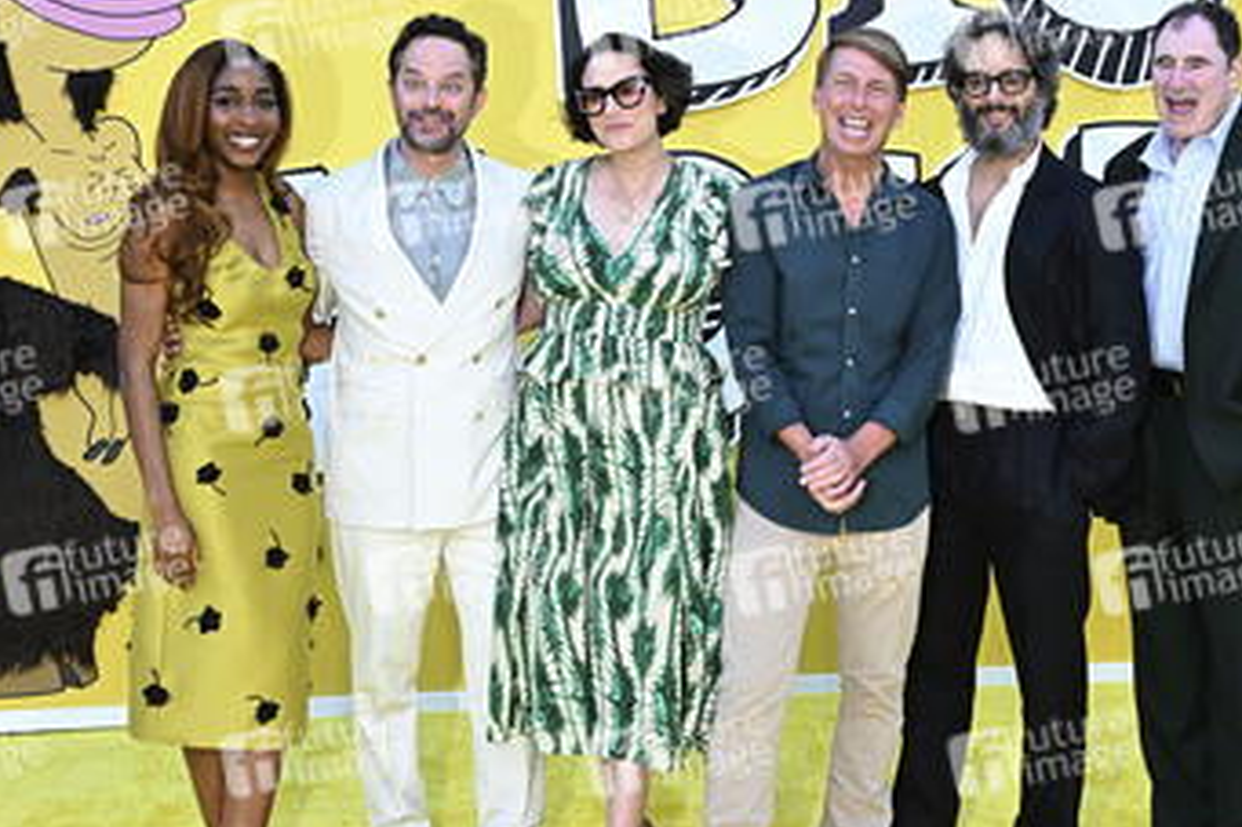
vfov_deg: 32.5
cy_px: 481
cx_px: 727
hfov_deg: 47.2
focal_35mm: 41
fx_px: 1414
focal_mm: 31
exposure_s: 1/200
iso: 800
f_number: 6.3
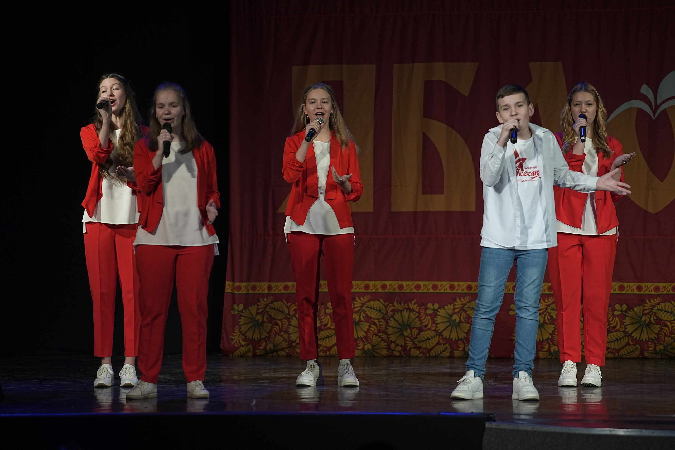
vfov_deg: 8.2
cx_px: 338
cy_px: 225
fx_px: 3150
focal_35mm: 168
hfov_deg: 12.2
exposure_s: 1/400
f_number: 4
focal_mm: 168
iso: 2000
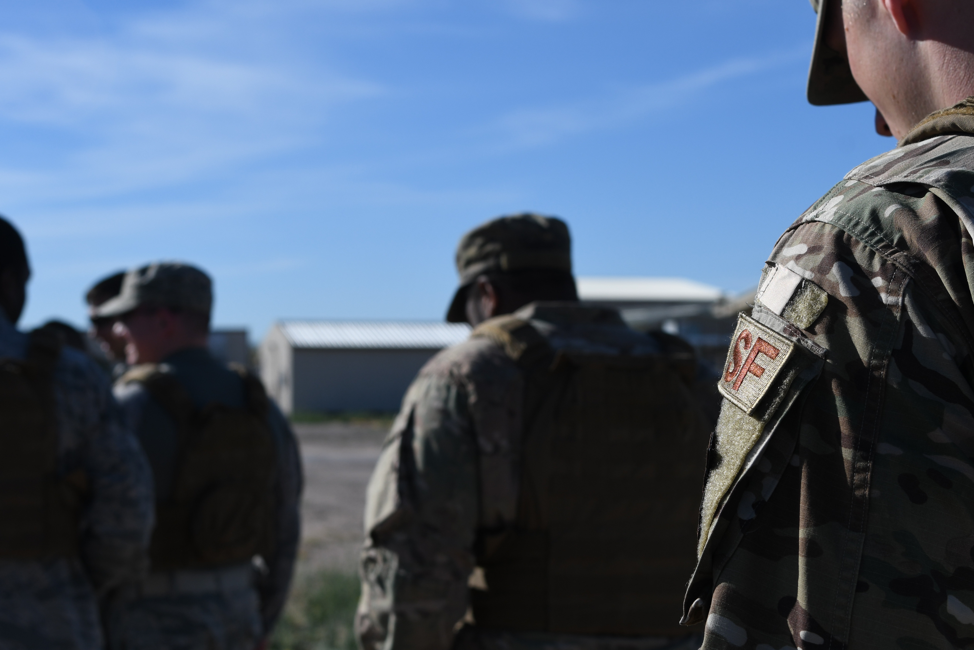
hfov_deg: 27.7
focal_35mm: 73
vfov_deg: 18.7
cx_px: 497
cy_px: 338
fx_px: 1975
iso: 200
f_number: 5.6
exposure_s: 1/1600
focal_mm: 46
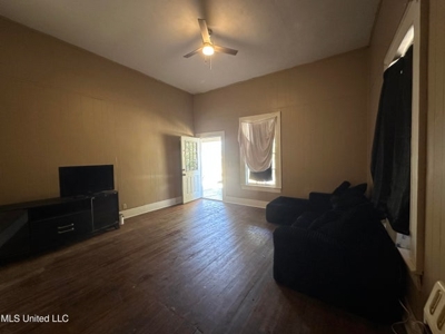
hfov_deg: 102.1
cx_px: 222
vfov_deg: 85.7
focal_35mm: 14
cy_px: 167
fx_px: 180
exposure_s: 1/60
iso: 400
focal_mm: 2.22
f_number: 2.2
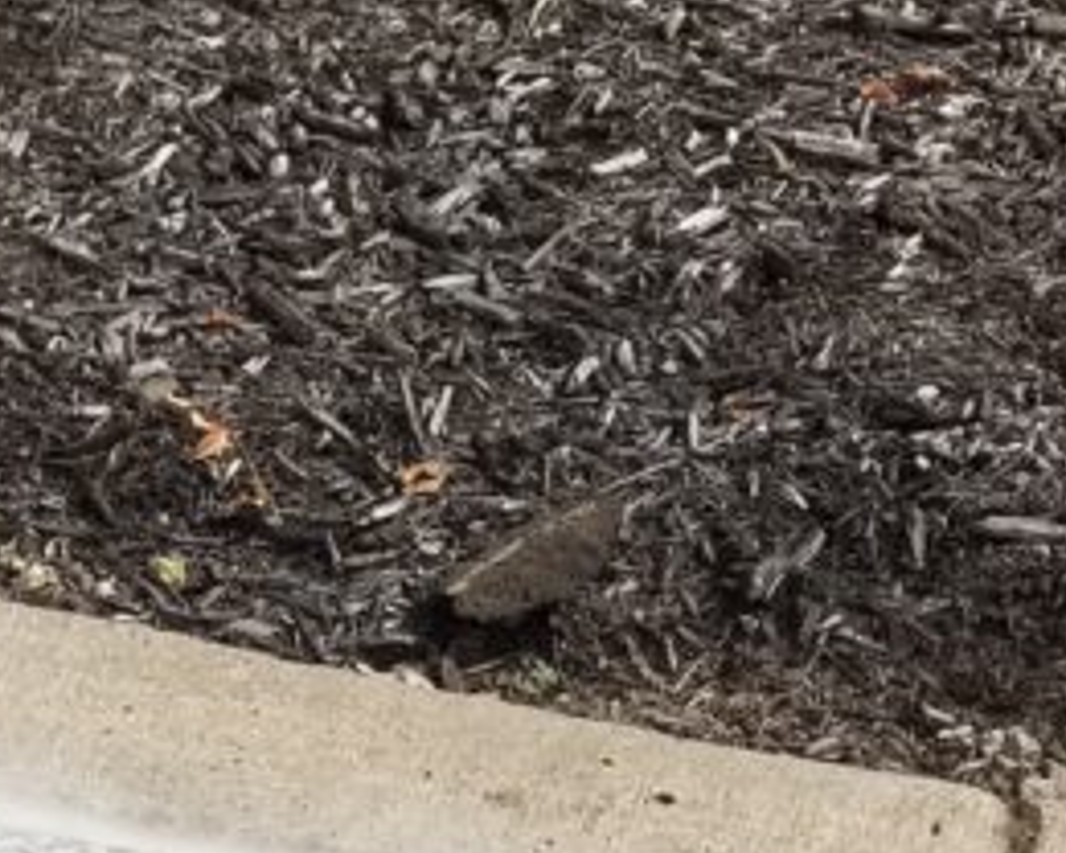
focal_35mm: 150
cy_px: 2018
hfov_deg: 12.1
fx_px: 4732
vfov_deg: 9.3
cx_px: -648
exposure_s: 1/2272
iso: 50
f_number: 1.7
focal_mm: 4.25
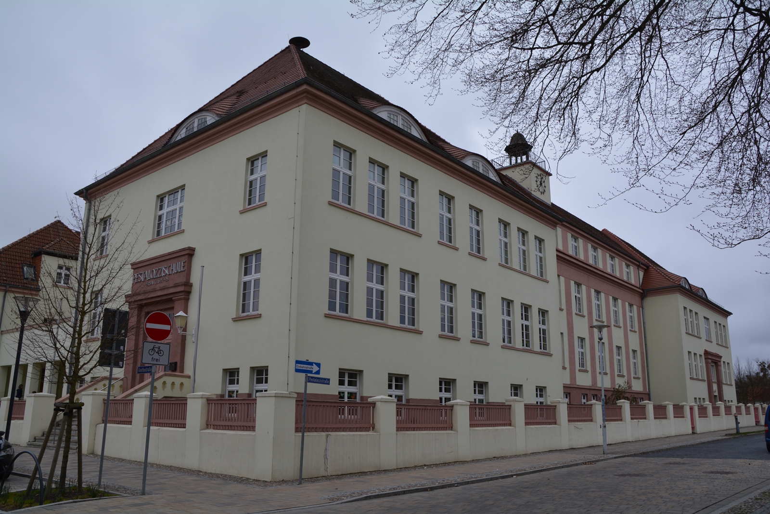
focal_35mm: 30
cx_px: 385
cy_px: 257
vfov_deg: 43.6
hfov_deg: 61.9
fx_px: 642
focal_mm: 20
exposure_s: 1/250
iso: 200
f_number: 8
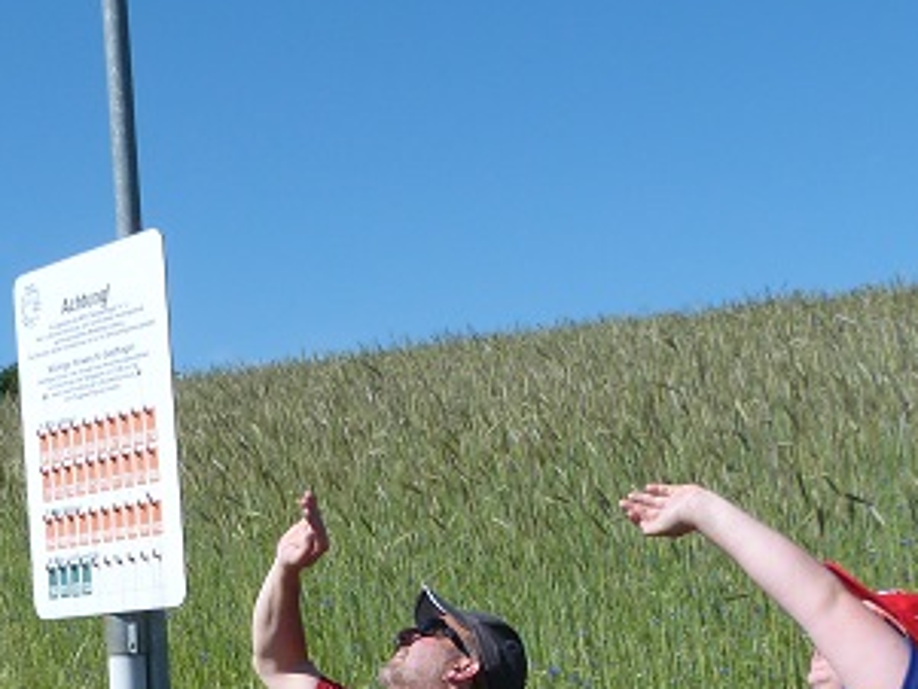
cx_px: 281
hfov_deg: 22.9
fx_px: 2255
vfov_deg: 16.6
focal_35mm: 85
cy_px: 857
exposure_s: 1/640
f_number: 5
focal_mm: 5.7
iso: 100
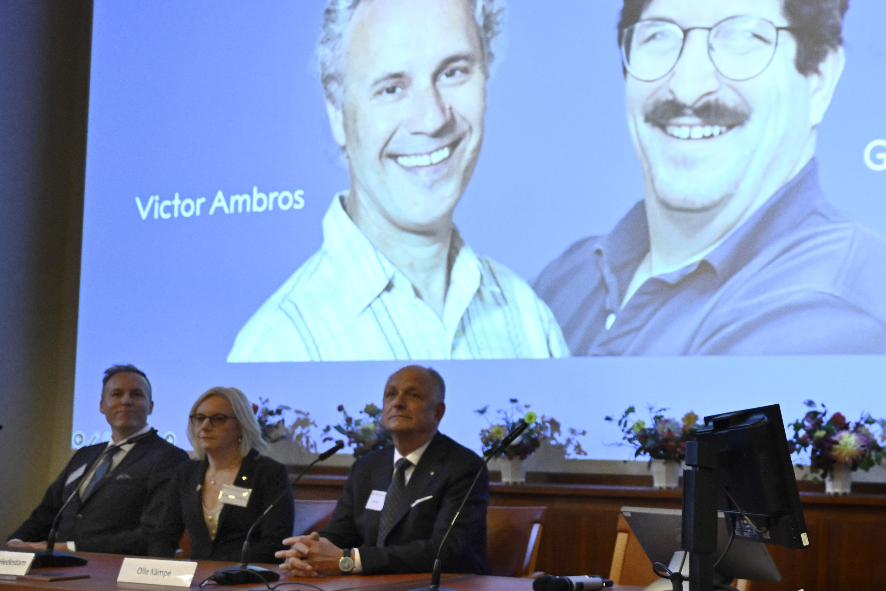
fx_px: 1181
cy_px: 355
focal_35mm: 48
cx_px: 805
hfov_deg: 38.2
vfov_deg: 28.0
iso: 2000
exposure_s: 1/160
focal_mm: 24
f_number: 2.8
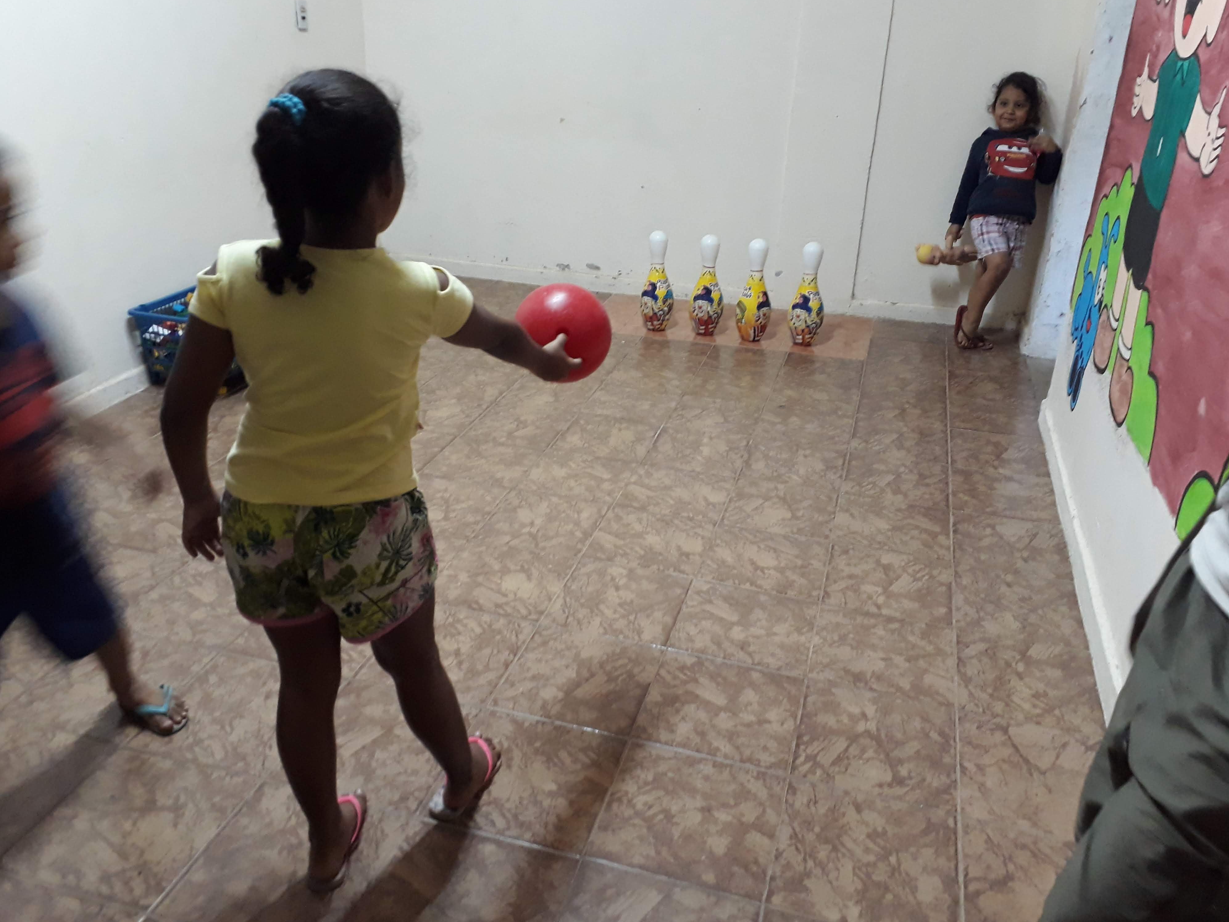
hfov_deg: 63.4
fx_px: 994
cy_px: 444
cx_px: 627
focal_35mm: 28
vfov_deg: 49.7
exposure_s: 1/15
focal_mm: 3.6
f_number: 1.9
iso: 200
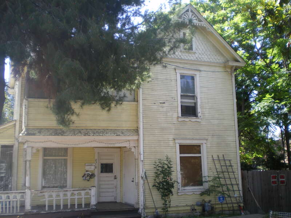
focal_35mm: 42
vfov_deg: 34.3
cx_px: 146
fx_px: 353
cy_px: 109
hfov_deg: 44.8
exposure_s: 1/125
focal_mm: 7.4
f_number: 3.5
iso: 50
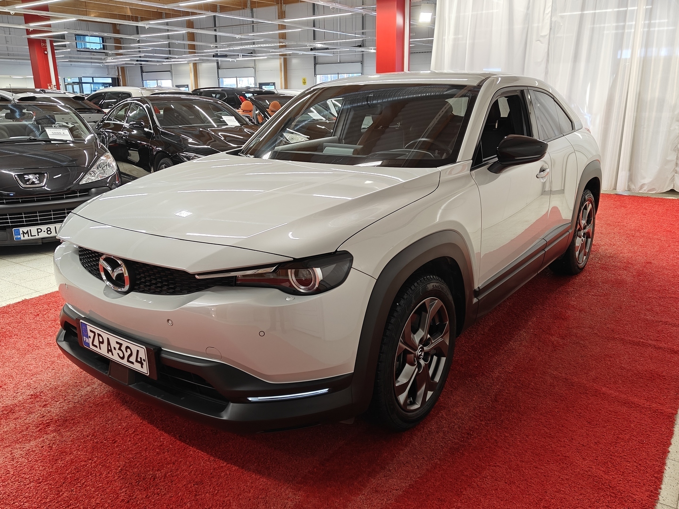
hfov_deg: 61.7
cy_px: 254
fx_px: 569
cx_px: 340
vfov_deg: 48.2
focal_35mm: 29
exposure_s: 1/50
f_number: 1.8
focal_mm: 5.59
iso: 64
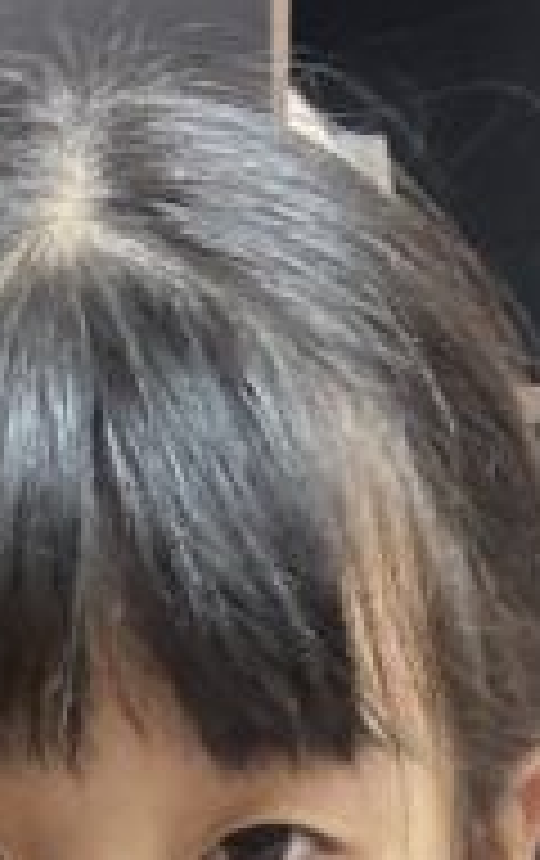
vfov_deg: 12.5
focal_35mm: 144
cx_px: 162
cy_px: 1797
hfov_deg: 9.1
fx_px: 3378
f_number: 1.8
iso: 64
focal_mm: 4.25
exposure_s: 1/50
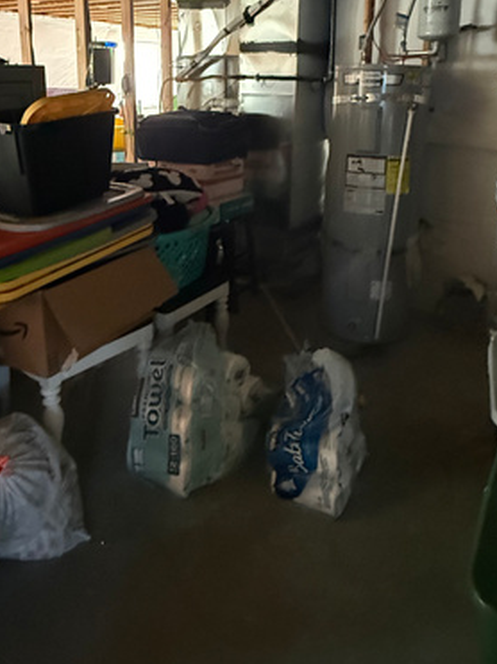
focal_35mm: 29
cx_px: 234
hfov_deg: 48.2
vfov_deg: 59.5
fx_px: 555
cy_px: 195
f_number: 2.2
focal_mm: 2.22
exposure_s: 1/40
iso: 1600
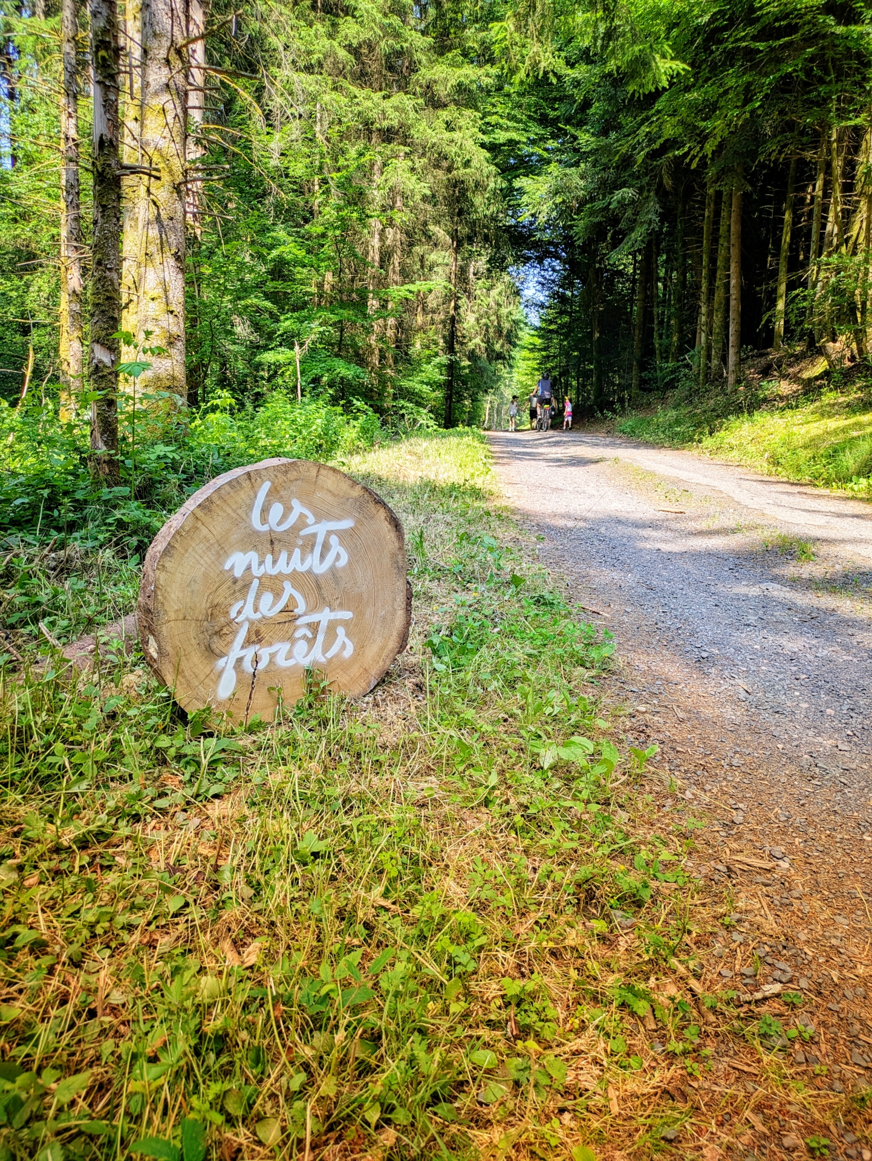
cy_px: 580
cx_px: 436
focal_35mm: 25
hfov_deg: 54.9
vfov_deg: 69.4
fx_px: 839
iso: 40
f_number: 1.89
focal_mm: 5.43
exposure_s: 1/526
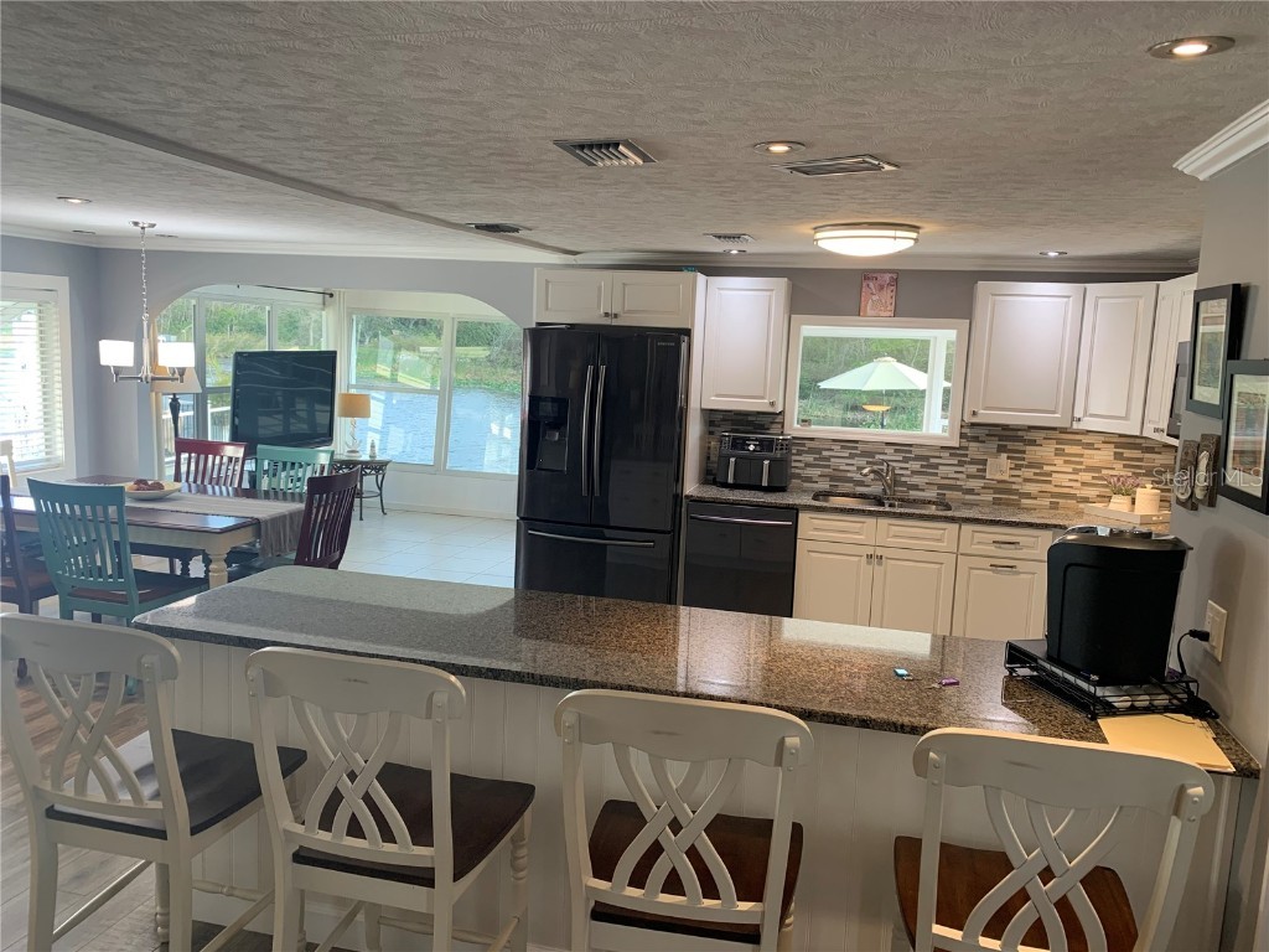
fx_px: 953
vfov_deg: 53.1
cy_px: 476
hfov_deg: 67.3
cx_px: 634
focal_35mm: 26
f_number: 1.8
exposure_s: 1/60
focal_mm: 4.25
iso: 64
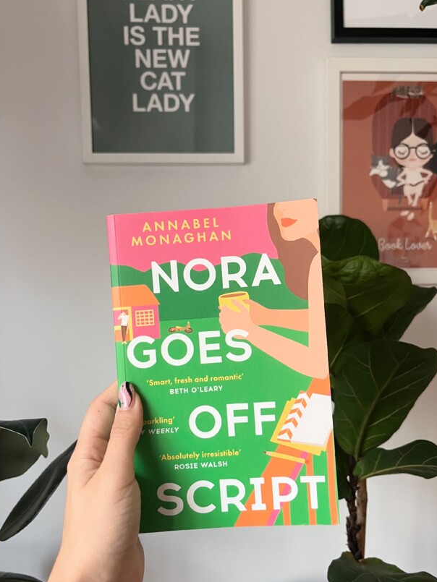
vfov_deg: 58.3
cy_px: 306
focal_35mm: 31
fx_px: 522
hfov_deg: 45.5
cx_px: 219
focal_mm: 5.1
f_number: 1.6
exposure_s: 1/99
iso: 125
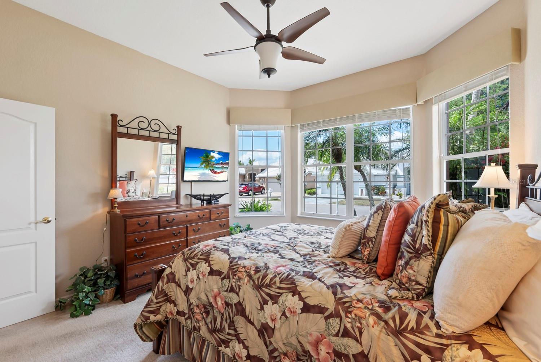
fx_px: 241
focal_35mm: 16
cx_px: 270
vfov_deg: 73.8
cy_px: 181
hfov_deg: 96.7
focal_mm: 16
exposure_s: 1/3
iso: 100
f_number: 9
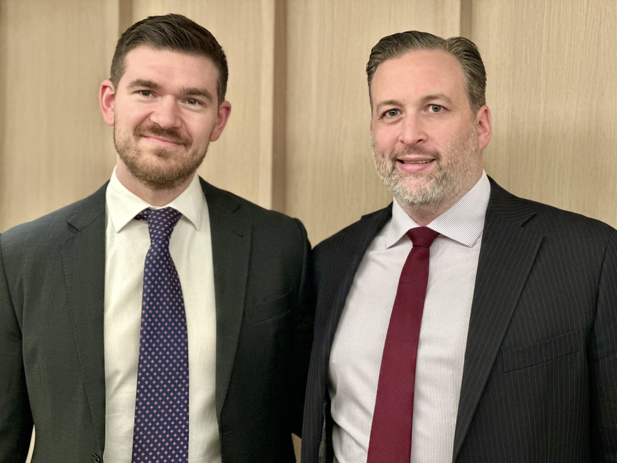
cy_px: 232
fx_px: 1372
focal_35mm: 77
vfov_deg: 19.1
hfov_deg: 25.3
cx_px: 308
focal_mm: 9
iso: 400
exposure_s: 1/33
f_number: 2.8
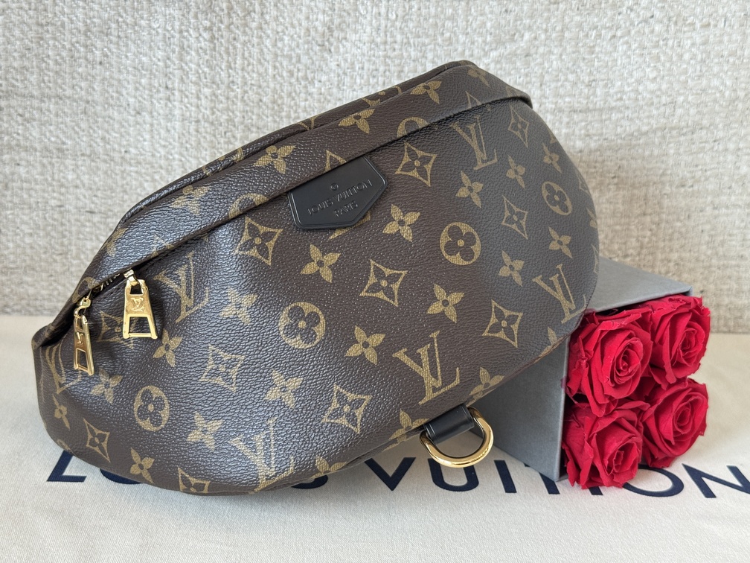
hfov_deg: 39.7
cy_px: 282
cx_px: 375
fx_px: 1040
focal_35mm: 48
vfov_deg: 30.3
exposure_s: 1/100
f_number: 1.78
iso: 100
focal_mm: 6.76
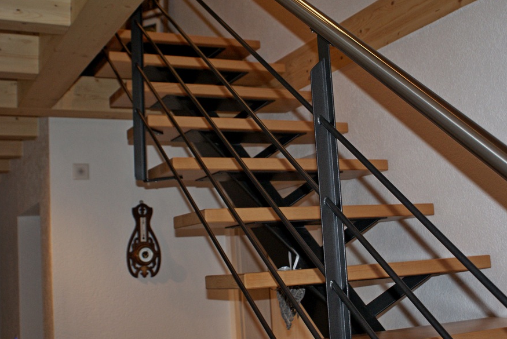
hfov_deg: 41.0
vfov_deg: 28.1
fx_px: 677
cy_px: 158
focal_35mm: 48
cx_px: 279
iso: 400
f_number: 5.6
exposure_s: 1/60
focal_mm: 28
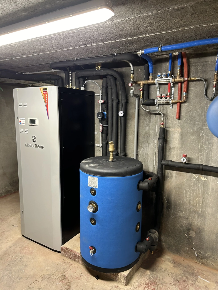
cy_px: 145
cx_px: 109
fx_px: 218
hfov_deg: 53.1
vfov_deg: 67.3
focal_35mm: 26
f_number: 1.5
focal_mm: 5.7
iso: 125
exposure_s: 1/50
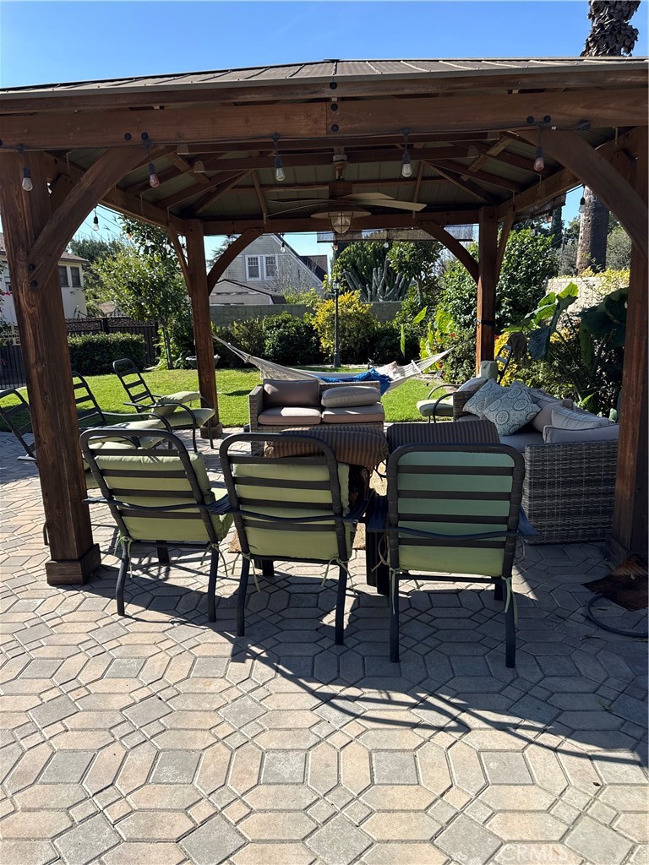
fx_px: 600
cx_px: 324
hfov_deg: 56.8
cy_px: 432
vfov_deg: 71.6
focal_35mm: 24
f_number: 1.78
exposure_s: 1/2445
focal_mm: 6.76
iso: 80
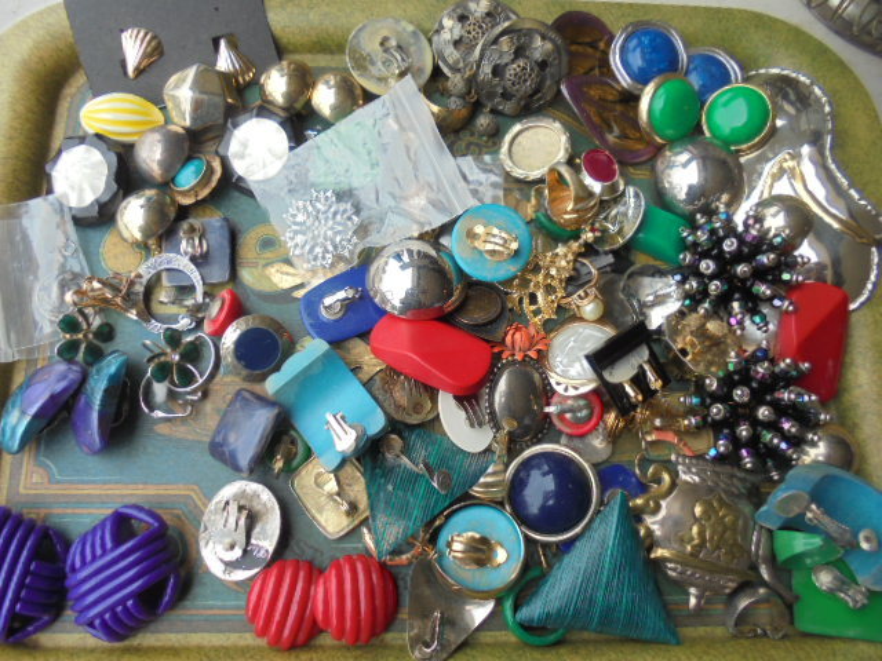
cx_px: 441
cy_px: 330
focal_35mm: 26
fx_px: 662
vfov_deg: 53.1
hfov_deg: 67.3
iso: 100
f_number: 3.5
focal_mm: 4.6
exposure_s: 1/320
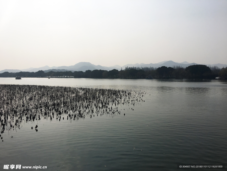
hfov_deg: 61.7
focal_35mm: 29
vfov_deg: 48.2
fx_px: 190
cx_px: 114
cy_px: 86
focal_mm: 4.15
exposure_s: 1/6993
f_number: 2.2
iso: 25
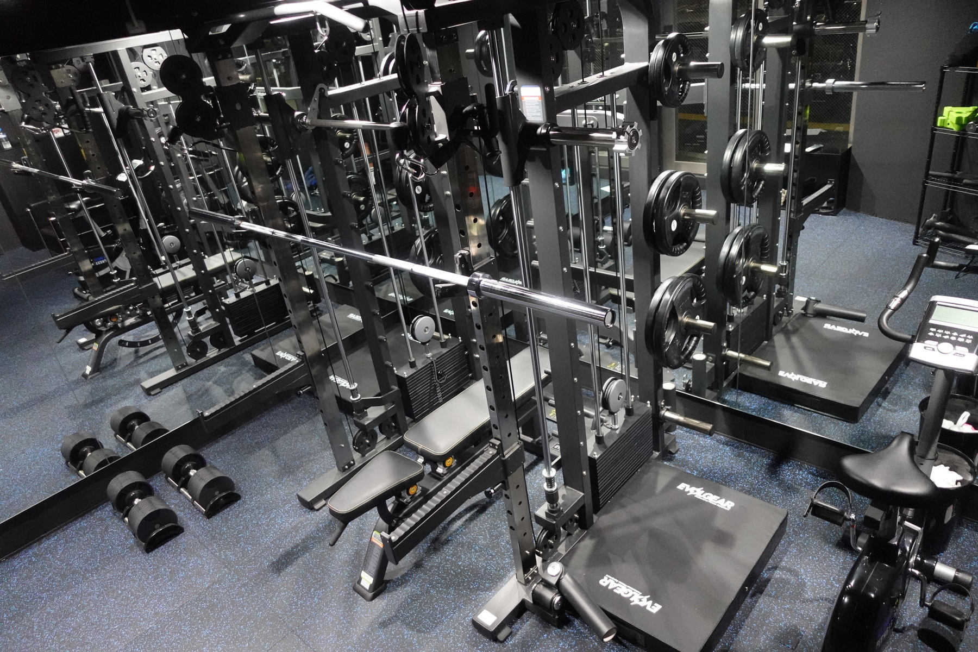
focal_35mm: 24
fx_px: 652
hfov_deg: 73.7
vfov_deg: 53.1
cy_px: 326
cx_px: 489
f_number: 1.8
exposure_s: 1/200
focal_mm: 9.4
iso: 3200
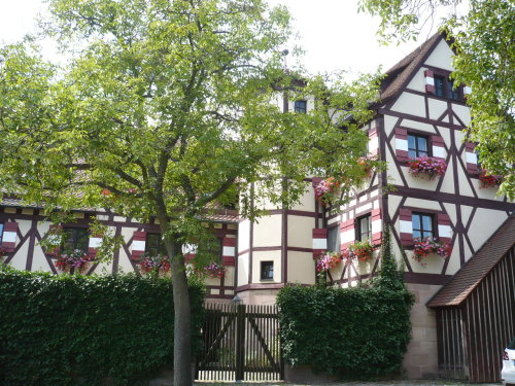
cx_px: 258
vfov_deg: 40.7
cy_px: 193
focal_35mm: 35
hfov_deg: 52.6
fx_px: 521
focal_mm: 5.8
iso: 100
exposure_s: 1/320
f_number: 2.8
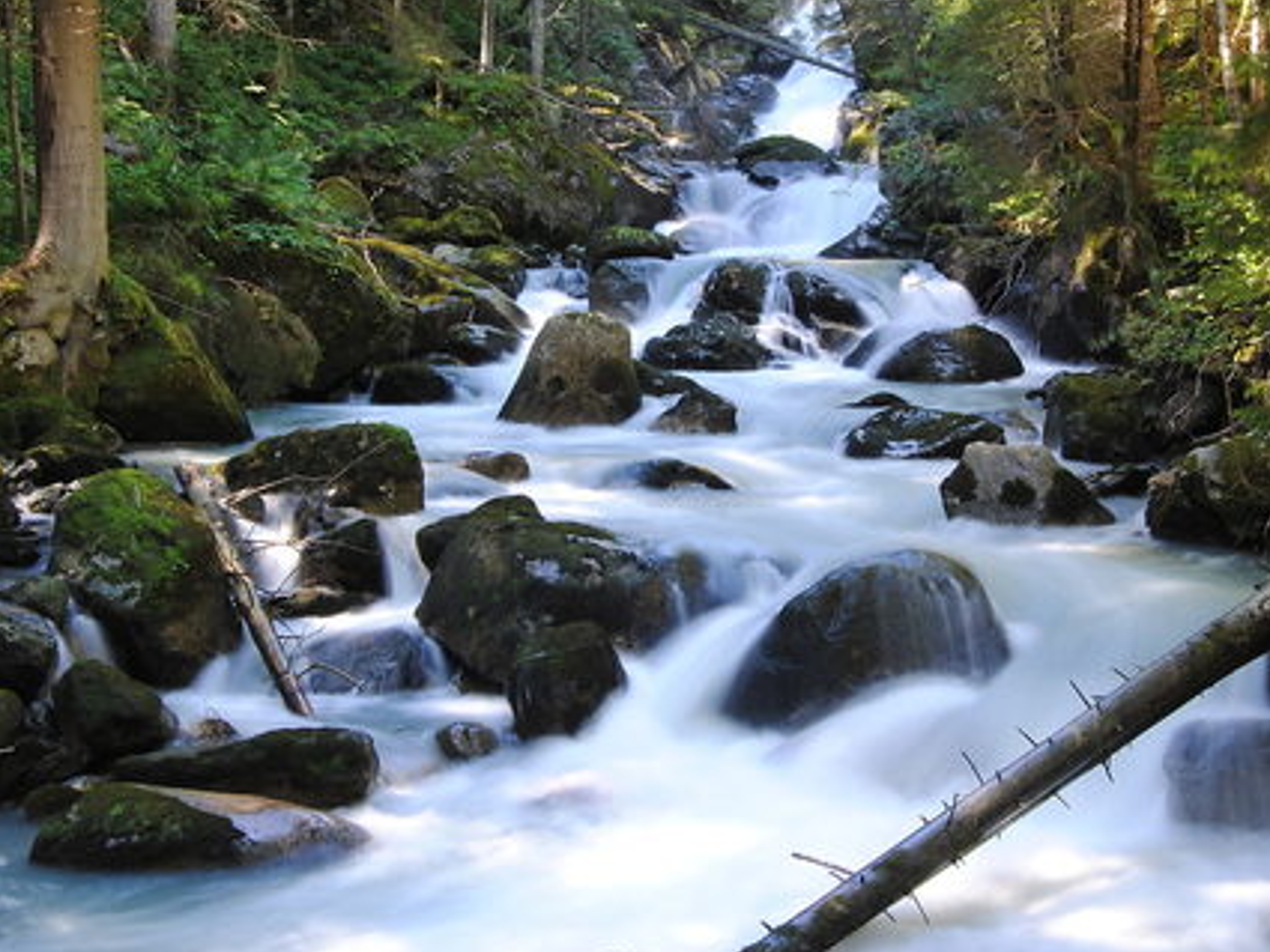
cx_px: 696
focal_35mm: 57
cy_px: 366
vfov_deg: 25.6
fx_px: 2092
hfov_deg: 33.7
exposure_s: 1
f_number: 18
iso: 100
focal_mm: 28
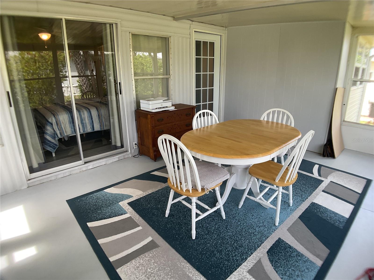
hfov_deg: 61.7
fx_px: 313
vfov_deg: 48.2
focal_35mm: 29
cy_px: 140
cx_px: 187
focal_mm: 3
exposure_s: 1/120
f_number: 1.8
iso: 32
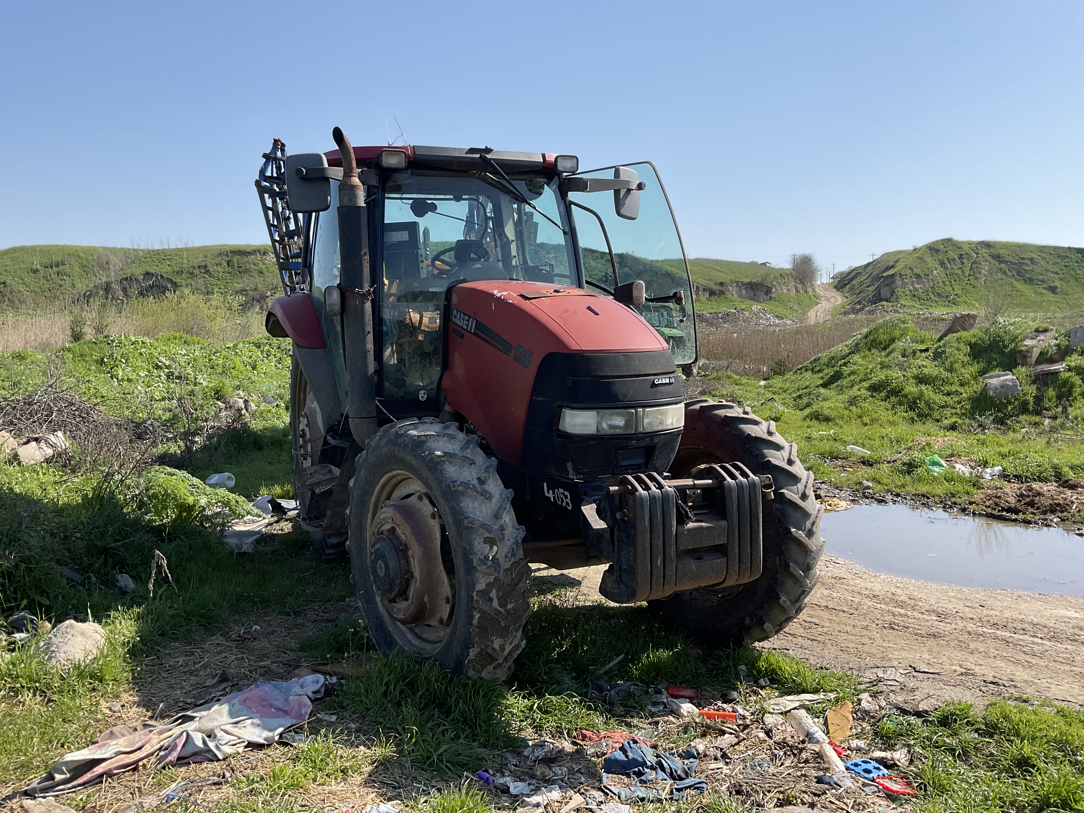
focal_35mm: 29
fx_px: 908
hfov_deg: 61.7
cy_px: 406
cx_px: 542
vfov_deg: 48.2
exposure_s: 1/1675
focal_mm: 3
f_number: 1.8
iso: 16
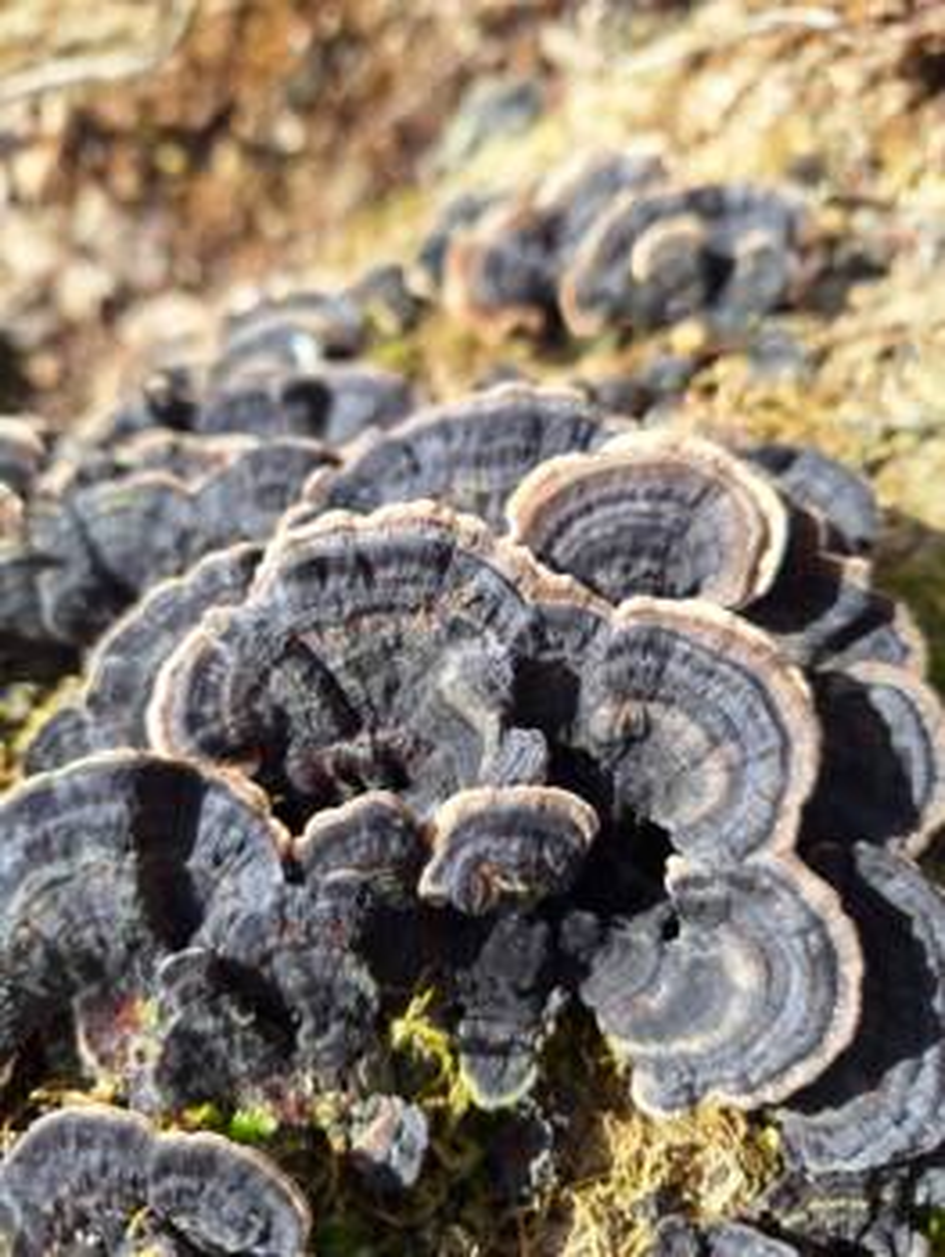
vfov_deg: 73.9
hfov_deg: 58.9
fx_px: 836
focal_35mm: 23
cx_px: 472
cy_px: 628
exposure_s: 1/572
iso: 40
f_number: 1.8
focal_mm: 5.54
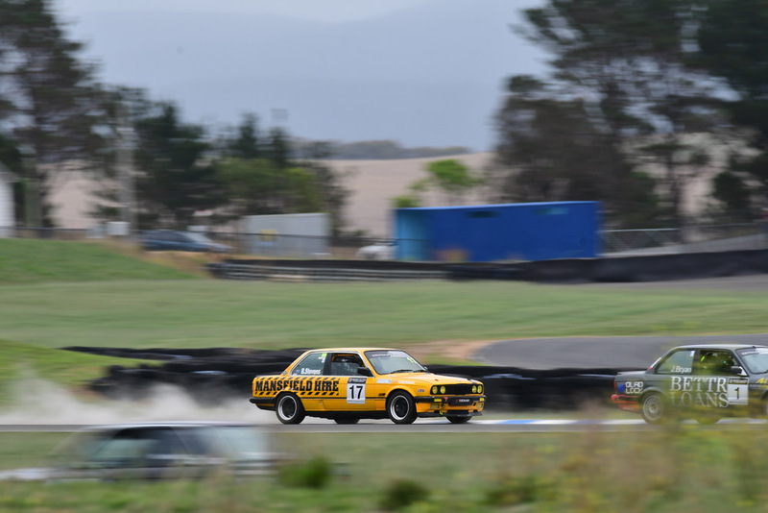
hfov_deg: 2.7
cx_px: 384
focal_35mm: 750
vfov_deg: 1.8
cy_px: 256
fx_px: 16005
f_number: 11
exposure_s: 1/100
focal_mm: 500
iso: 200
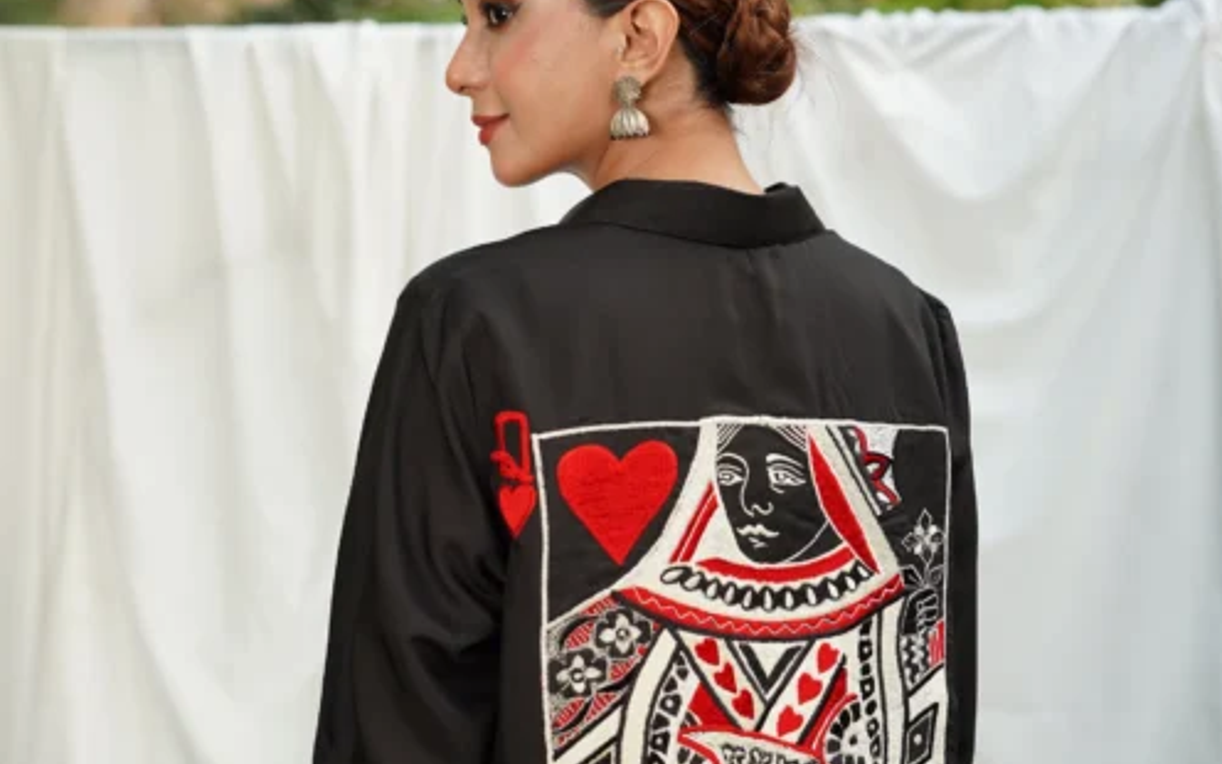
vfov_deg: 16.9
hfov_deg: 26.8
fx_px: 2564
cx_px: 613
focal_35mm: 77
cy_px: 473
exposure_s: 1/200
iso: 100
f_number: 2.8
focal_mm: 50
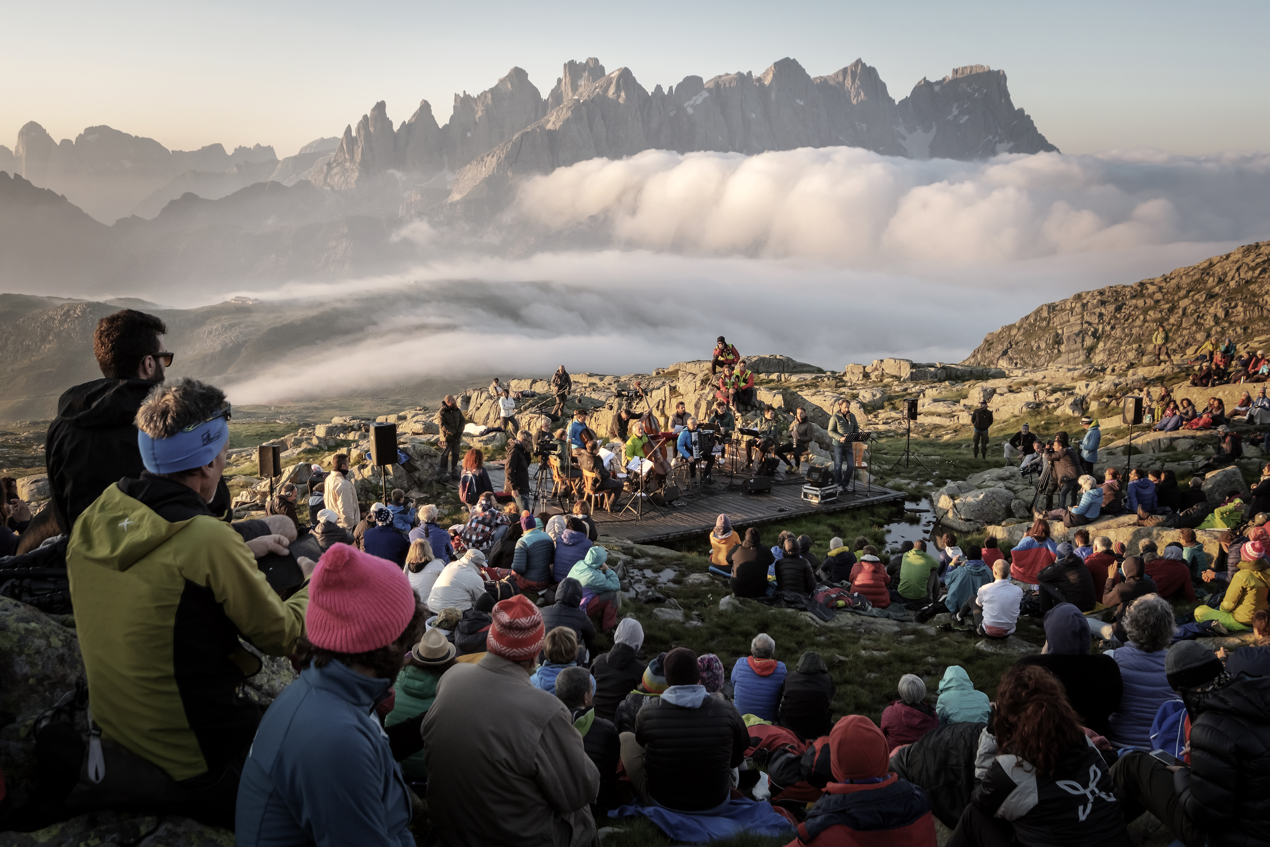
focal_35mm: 36
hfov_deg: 53.1
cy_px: 424
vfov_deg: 36.9
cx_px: 635
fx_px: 1270
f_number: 5.6
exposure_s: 1/420
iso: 400
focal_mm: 24
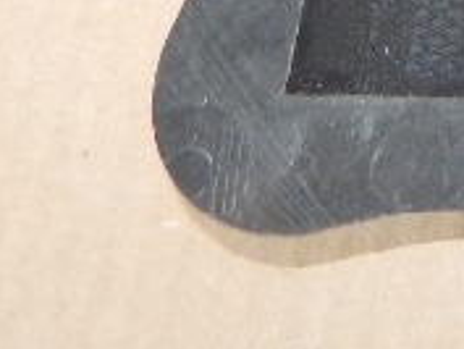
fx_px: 1663
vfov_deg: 10.1
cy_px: -551
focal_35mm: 124
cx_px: 1198
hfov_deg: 12.0
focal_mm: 4
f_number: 3
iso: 200
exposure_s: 1/30
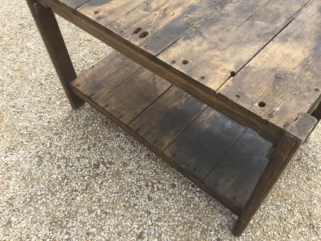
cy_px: 120
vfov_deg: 45.4
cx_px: 160
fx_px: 287
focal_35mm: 31
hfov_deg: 58.4
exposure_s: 1/407
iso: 25
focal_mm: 3.3
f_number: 2.4
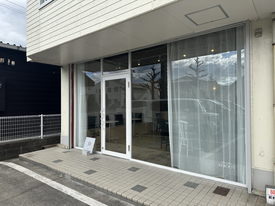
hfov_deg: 71.6
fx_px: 191
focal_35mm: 24
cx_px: 138
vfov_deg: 56.8
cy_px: 103
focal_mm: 6.86
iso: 80
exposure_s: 1/1949
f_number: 1.78
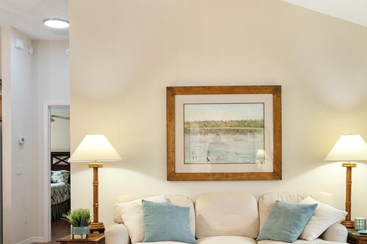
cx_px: 206
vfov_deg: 30.2
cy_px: 168
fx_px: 448
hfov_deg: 44.4
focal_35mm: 44
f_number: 6.3
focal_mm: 18
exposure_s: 1/5
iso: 160
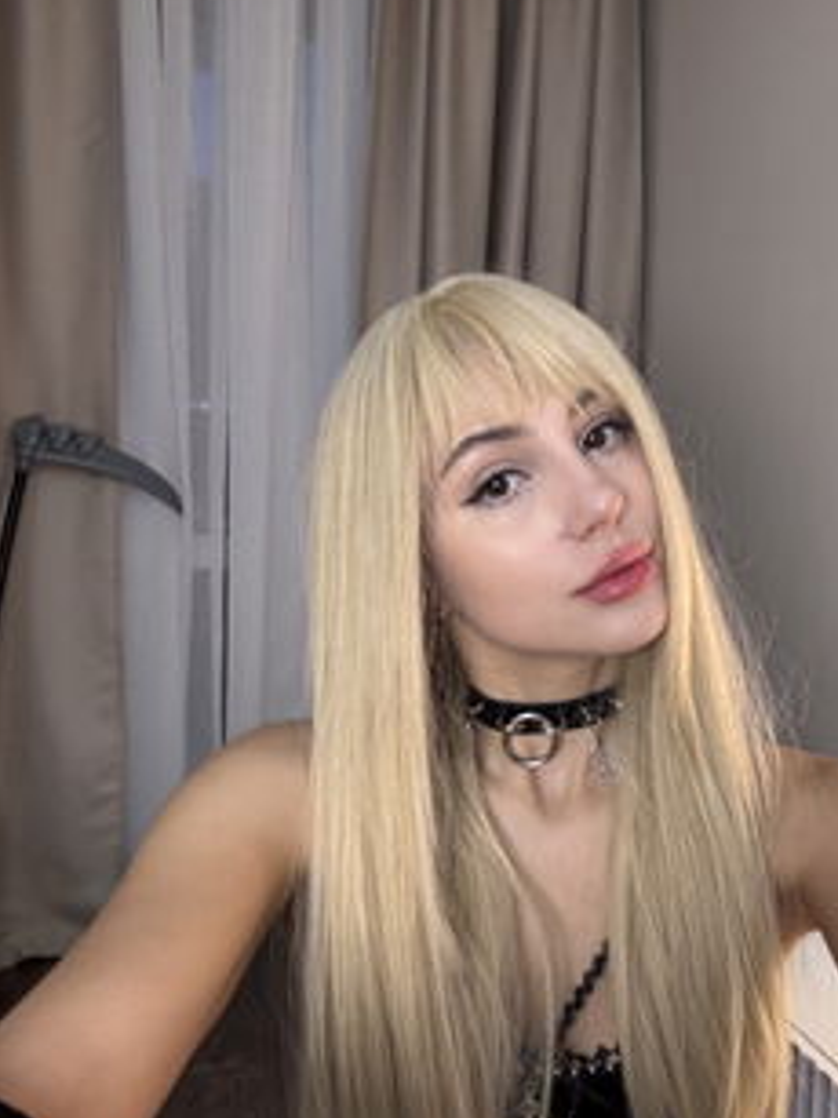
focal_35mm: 30
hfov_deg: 46.2
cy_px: 612
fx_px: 969
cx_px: 539
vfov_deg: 59.9
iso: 100
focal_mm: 2.69
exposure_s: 1/50
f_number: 1.9
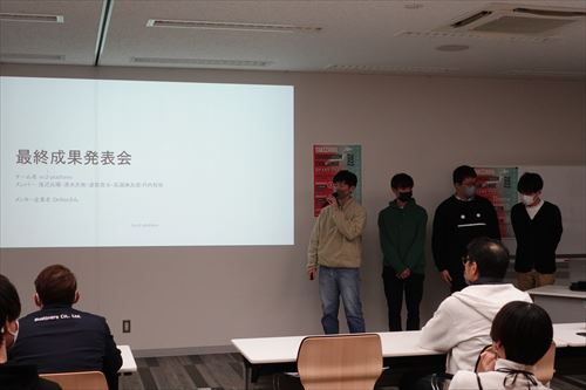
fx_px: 862
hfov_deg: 37.5
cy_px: 195
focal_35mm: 53
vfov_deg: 25.5
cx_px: 293
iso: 1250
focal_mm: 19.76
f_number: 2.8
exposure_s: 1/500
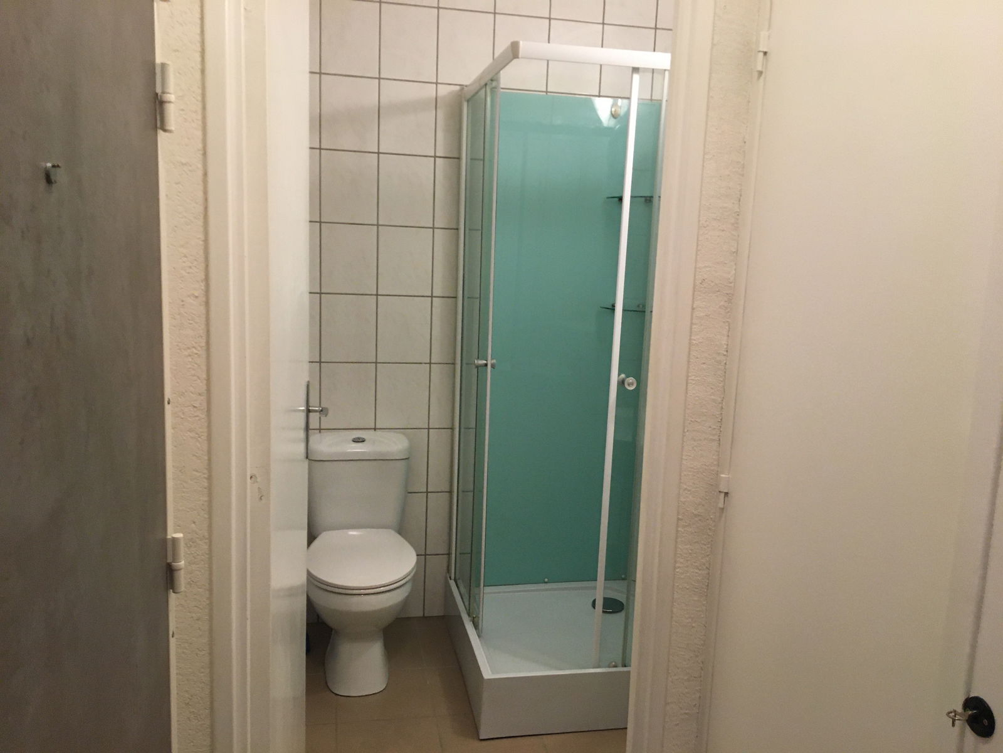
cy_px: 376
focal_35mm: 29
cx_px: 502
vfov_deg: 48.2
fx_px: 840
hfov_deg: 61.7
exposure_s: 1/33
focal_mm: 4.15
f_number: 2.2
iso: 200
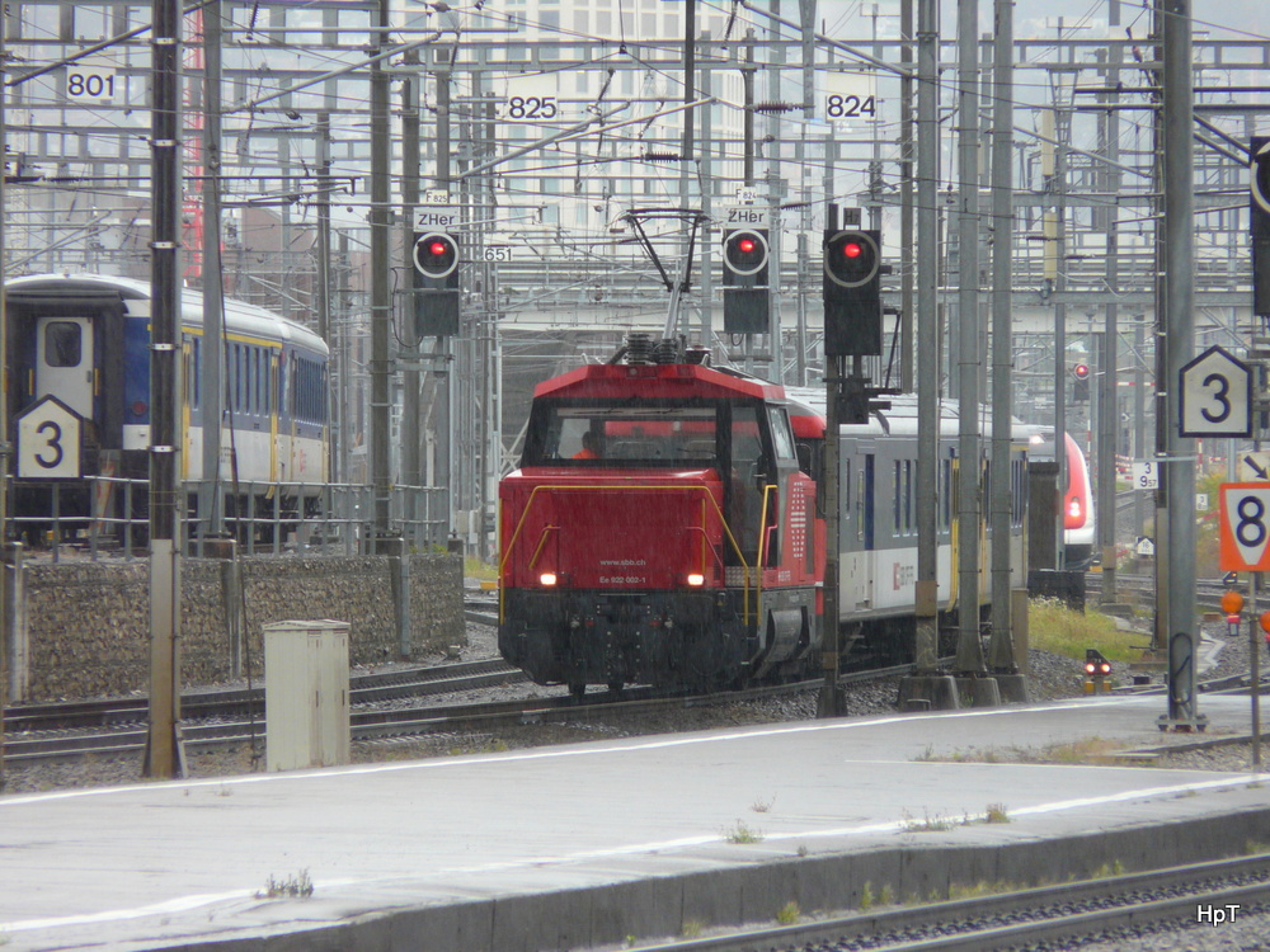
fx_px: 16216
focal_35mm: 442
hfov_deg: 4.5
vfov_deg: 3.4
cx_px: 635
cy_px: 476
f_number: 4
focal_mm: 72.6
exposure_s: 1/100
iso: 160
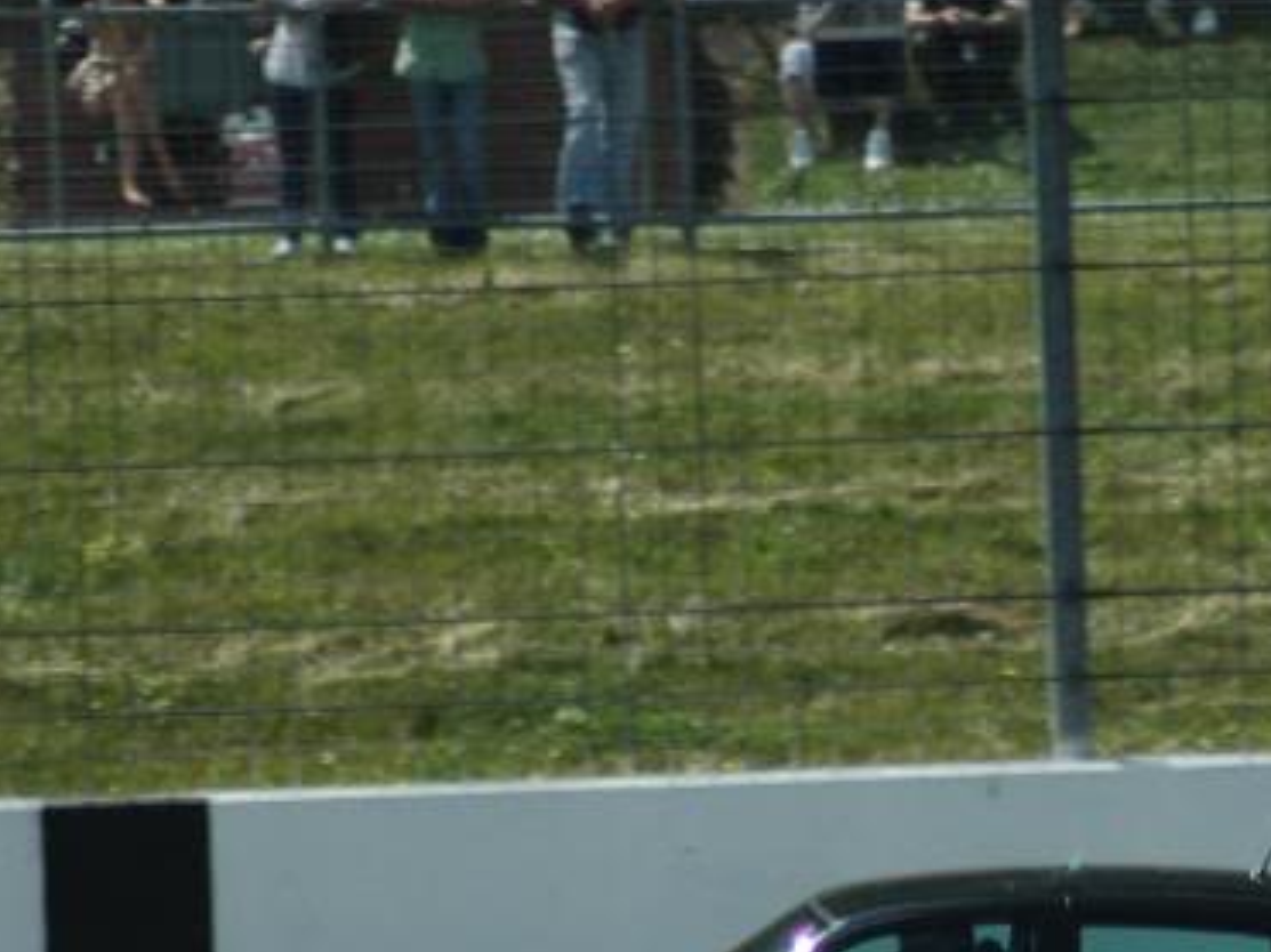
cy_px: 902
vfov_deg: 3.3
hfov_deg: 4.4
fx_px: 16519
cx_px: 1014
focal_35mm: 450
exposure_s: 1/1250
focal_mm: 145
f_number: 4.5
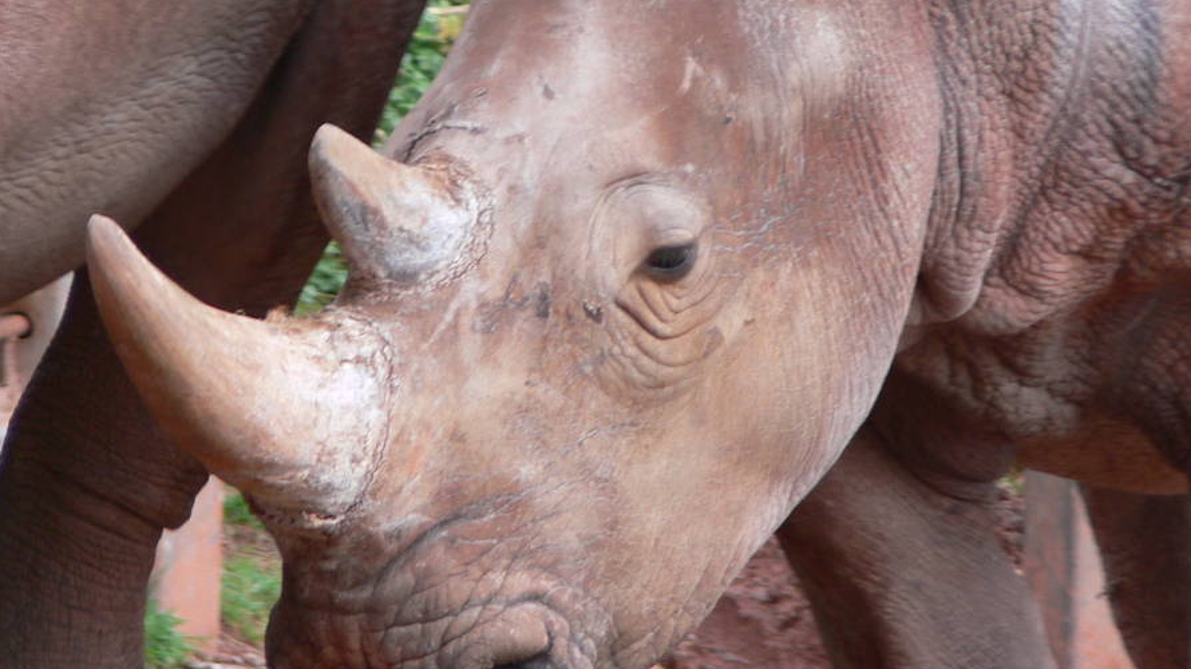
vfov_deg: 1.5
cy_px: 322
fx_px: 25983
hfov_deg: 2.6
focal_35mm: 823
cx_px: 652
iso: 80
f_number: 3.7
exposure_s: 1/50
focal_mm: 88.8
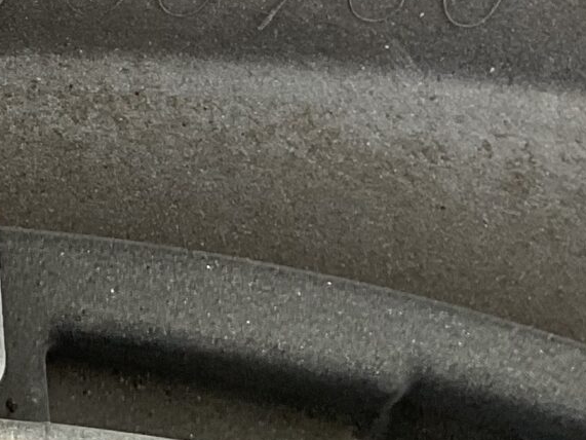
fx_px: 2200
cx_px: -57
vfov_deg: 10.4
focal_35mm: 130
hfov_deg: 14.8
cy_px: -483
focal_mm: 3
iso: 32
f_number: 1.8
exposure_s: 1/50
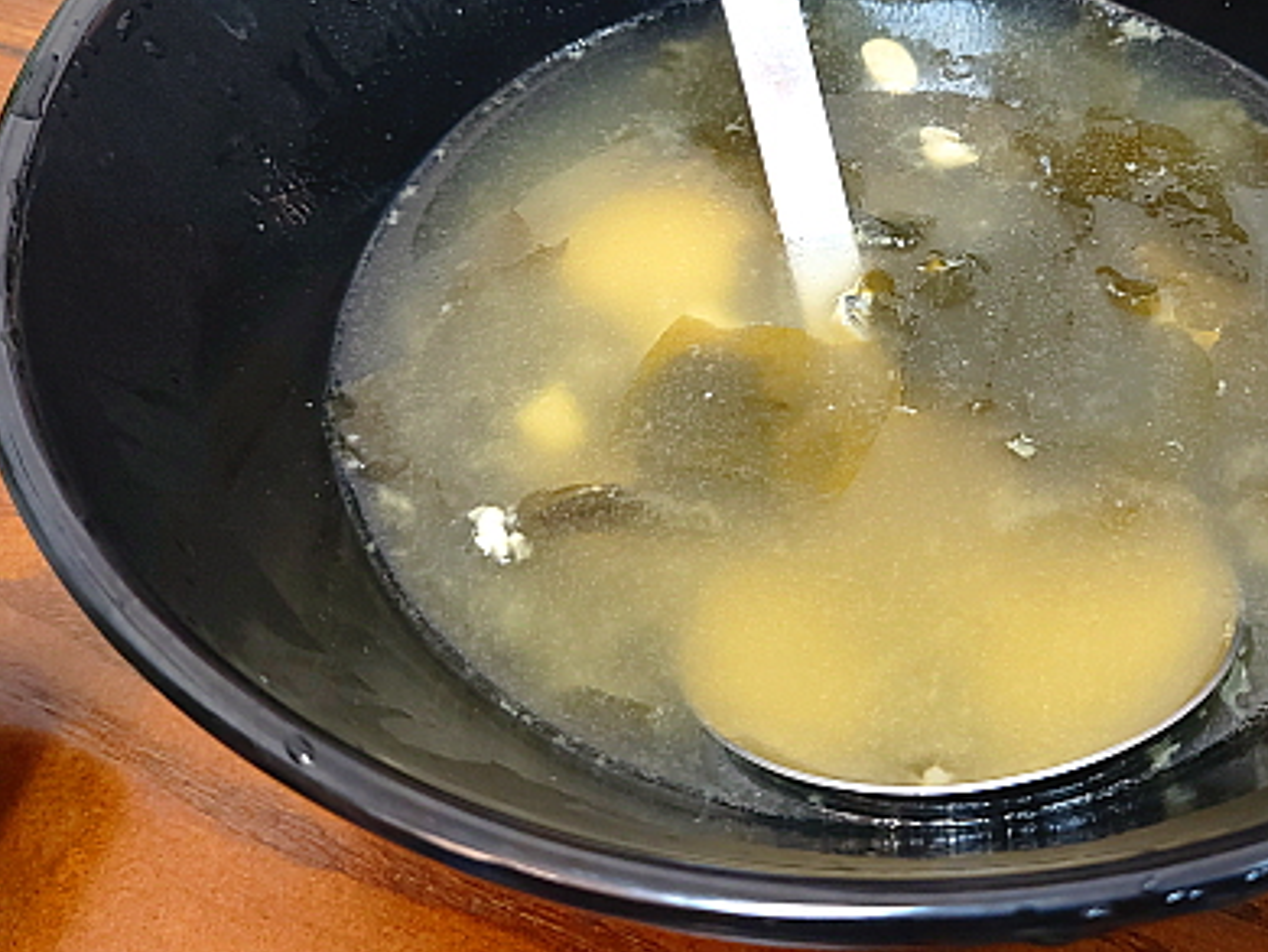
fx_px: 1503
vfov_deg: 34.9
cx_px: 881
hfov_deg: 44.8
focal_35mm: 41
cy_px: 338
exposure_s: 1/30
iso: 200
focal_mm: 4.58
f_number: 2
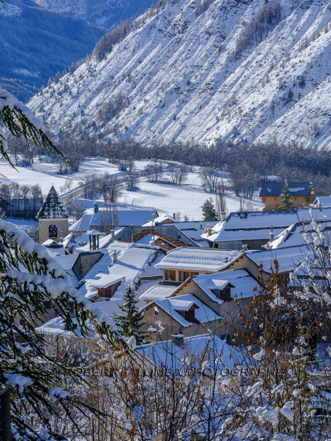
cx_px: 166
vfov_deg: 14.9
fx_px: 1683
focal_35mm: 132
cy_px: 220
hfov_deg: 11.2
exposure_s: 1/200
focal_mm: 167.5
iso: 320
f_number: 16
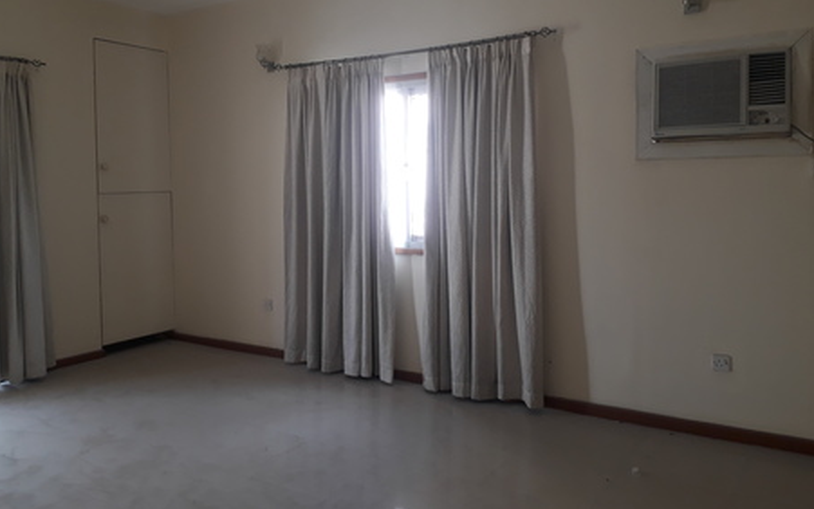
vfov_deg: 43.0
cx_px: 403
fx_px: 643
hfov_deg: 64.6
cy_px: 207
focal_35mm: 29
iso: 50
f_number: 1.9
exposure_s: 1/33
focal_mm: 3.6
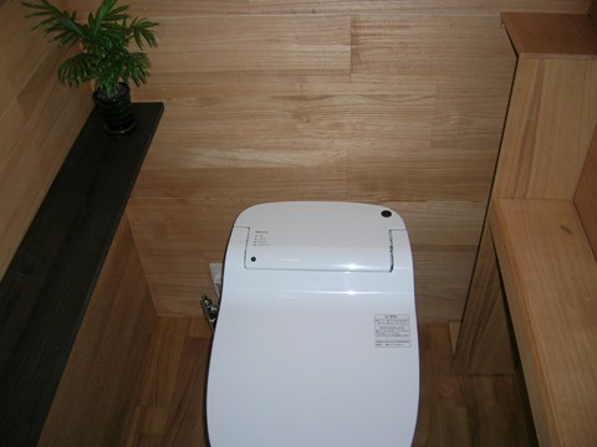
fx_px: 604
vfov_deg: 40.7
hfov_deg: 52.6
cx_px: 298
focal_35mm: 35
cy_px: 224
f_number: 2.8
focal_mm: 5.4
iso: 50
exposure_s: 1/60.1
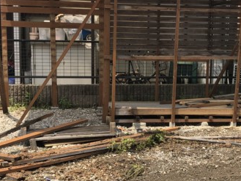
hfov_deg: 28.4
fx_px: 474
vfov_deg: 21.6
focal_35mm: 68
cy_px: 101
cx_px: 161
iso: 20
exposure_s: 1/1333
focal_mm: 3.99
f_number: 1.8
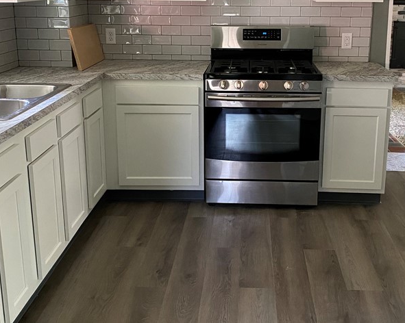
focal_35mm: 44
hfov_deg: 42.0
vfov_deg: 33.8
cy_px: 105
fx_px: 527
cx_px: 228
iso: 500
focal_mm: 4.25
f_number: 1.8
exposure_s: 1/60
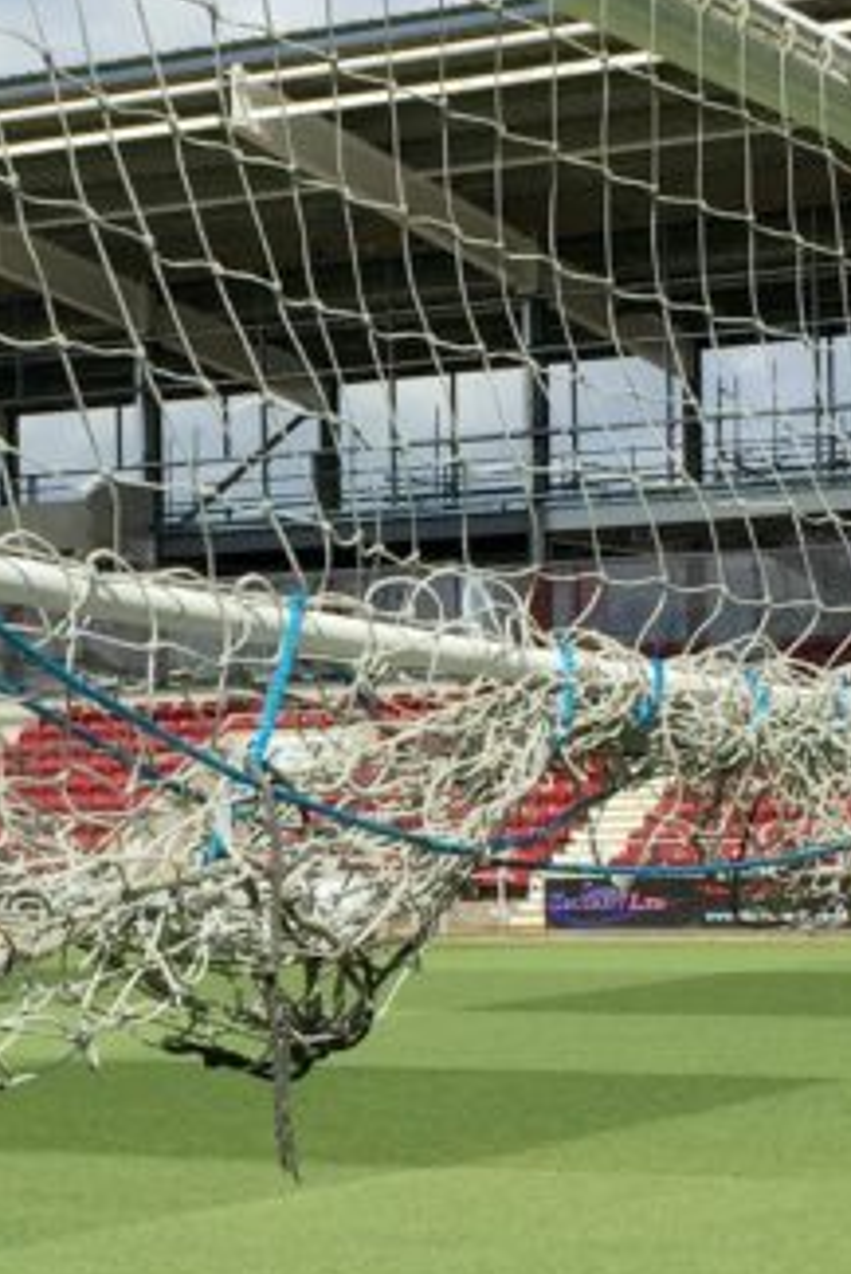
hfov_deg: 14.3
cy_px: 858
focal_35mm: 95
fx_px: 3365
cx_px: 149
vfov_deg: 21.4
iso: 32
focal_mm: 4.15
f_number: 2.2
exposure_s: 1/3968
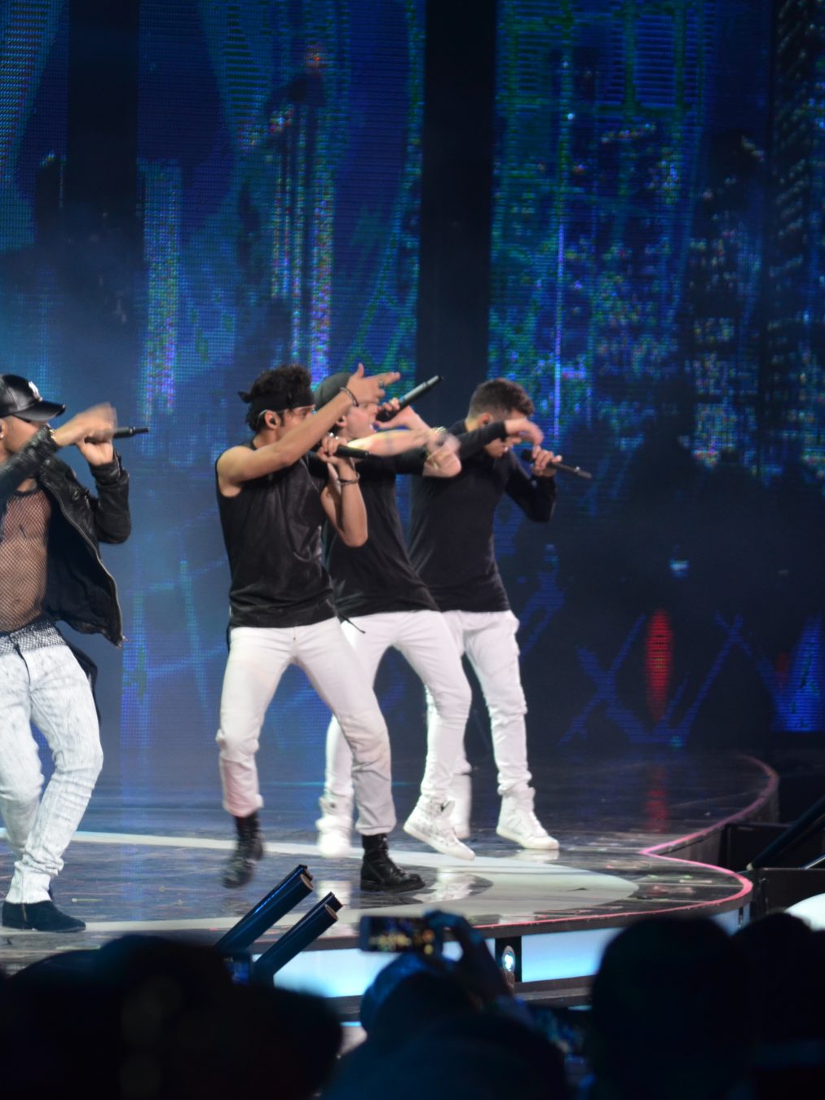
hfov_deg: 5.7
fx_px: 8328
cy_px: 550
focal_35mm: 262
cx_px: 90
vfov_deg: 7.6
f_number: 4.8
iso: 800
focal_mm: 120
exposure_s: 1/125
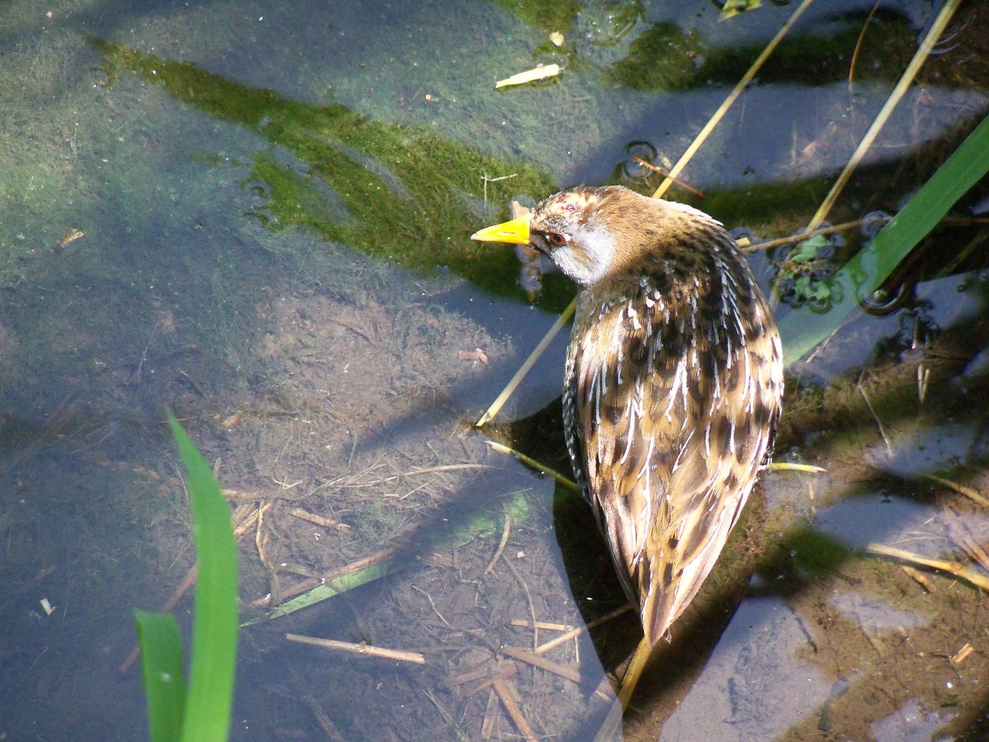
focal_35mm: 286
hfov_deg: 6.9
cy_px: 371
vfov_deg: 5.2
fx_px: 8171
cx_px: 494
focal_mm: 50.6
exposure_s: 1/125
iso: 400
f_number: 8
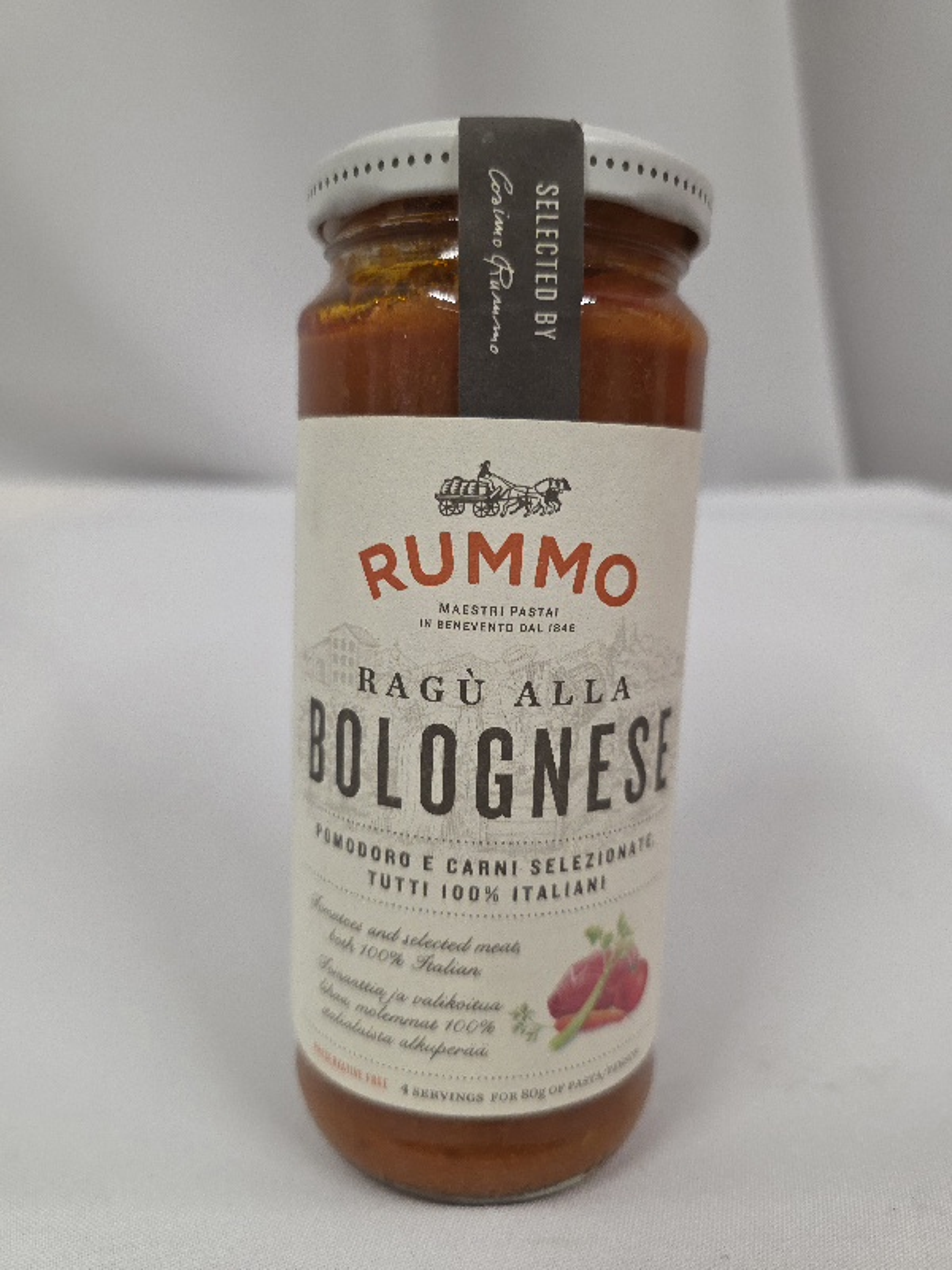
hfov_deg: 58.9
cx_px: 476
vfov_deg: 73.9
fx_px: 843
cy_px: 635
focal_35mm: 23
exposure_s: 1/101
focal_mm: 6.3
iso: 320
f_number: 1.7
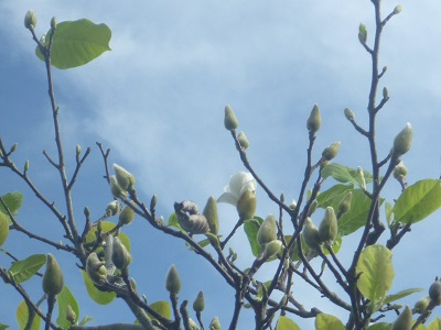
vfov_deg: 11.6
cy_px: 165
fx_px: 1631
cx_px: 220
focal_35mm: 128
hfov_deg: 15.4
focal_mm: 11.7
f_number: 5.3
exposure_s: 1/500
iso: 160
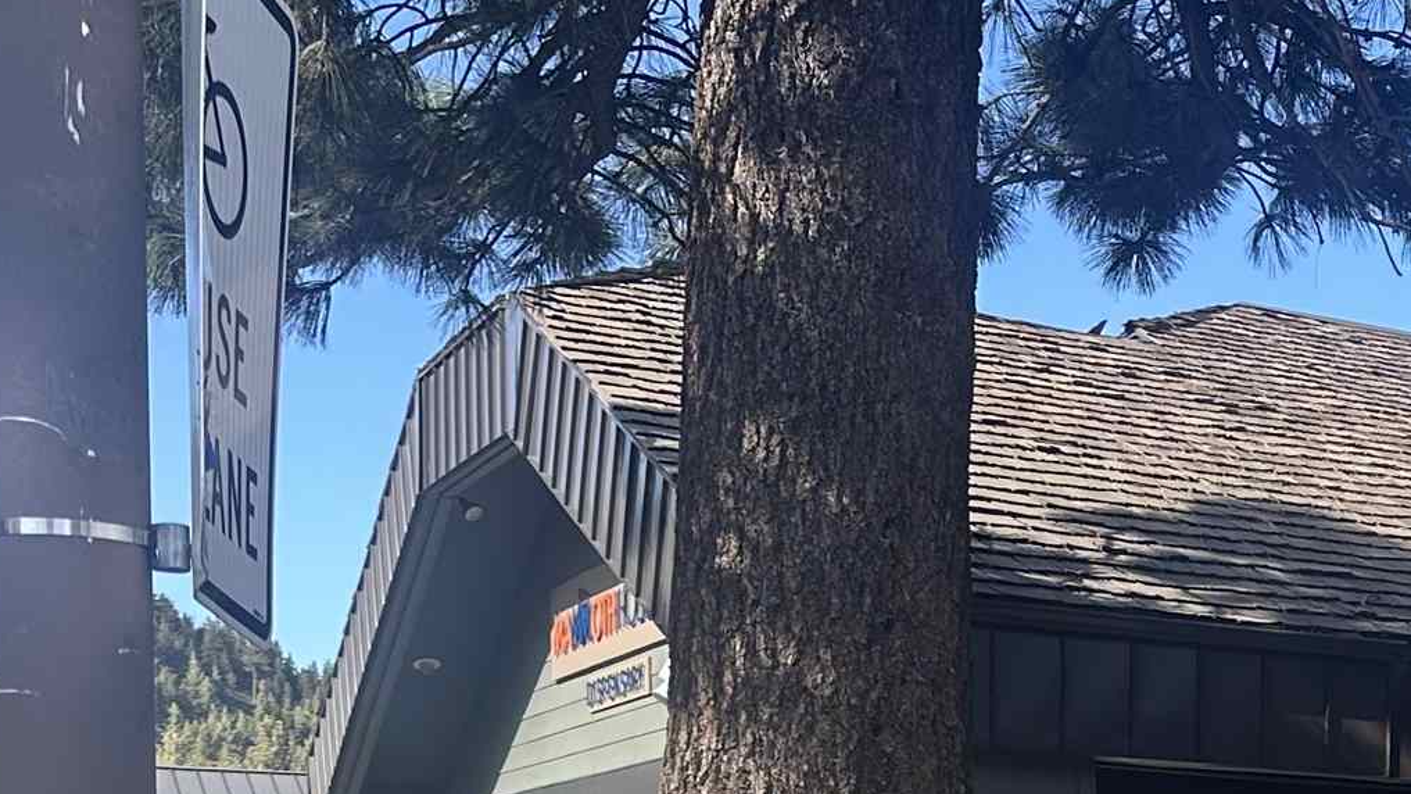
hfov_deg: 24.4
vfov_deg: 14.3
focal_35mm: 79
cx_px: 1688
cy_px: 1188
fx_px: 2956
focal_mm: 6.86
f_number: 1.78
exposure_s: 1/1009
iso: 80
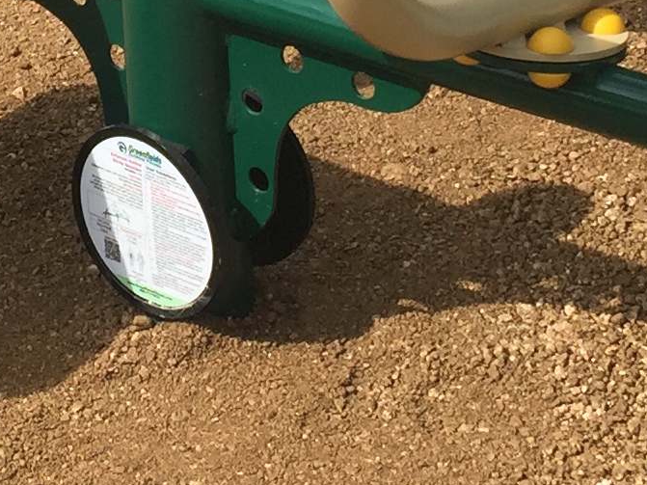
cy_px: 18
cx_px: 95
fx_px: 2635
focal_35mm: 141
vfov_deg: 10.4
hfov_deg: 13.9
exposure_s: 1/1799
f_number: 2.2
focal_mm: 4.15
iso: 32
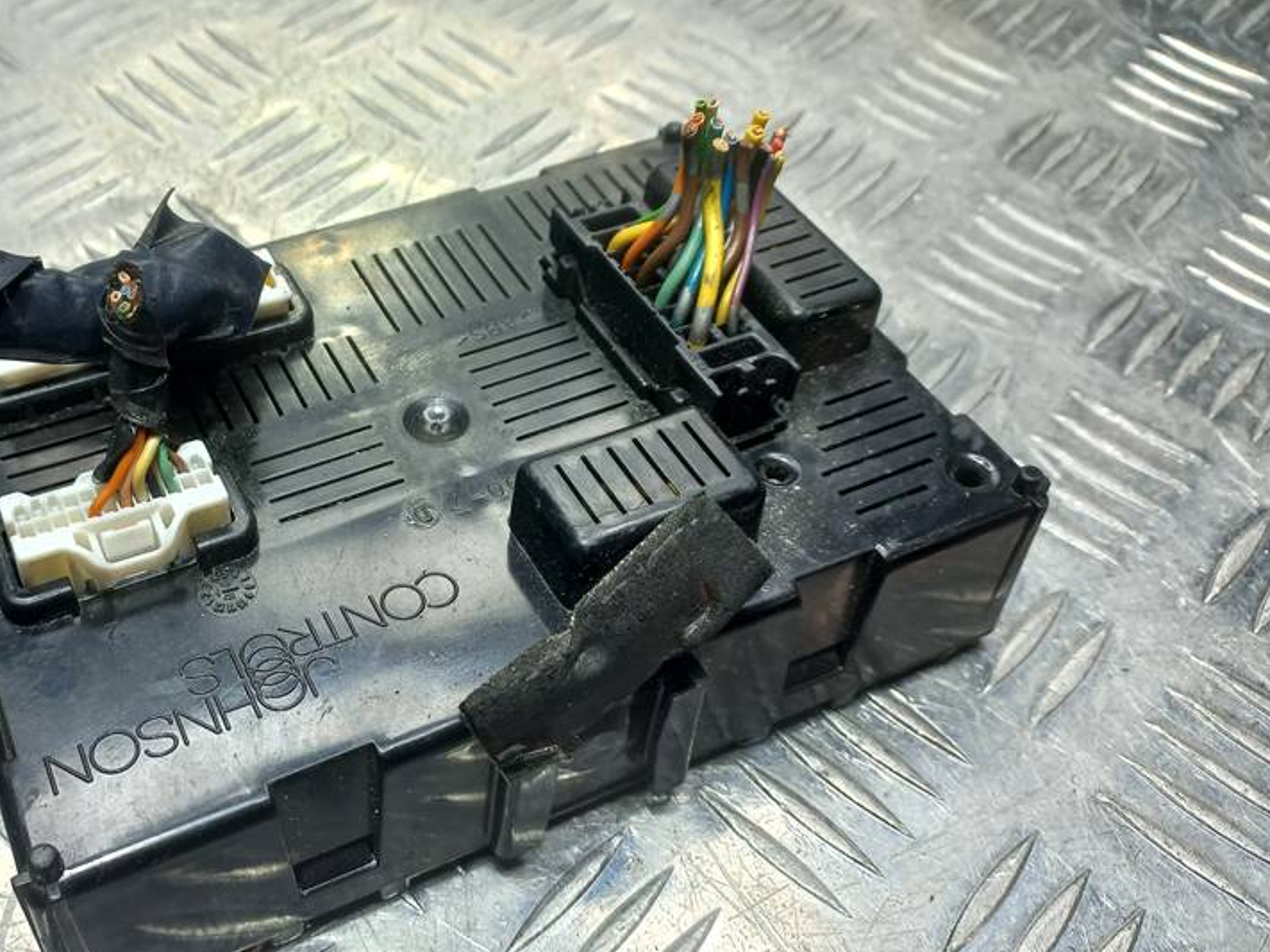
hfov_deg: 50.4
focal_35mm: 36
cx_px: 416
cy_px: 479
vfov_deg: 39.6
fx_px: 1321
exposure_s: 1/50
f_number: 1.8
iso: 40
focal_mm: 4.6
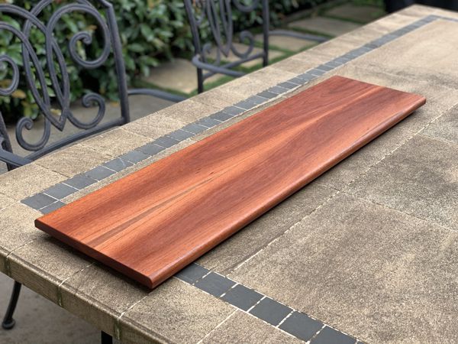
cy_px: 172
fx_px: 688
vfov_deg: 28.0
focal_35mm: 52
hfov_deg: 36.8
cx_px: 229
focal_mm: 6
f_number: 2.4
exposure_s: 1/258
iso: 16
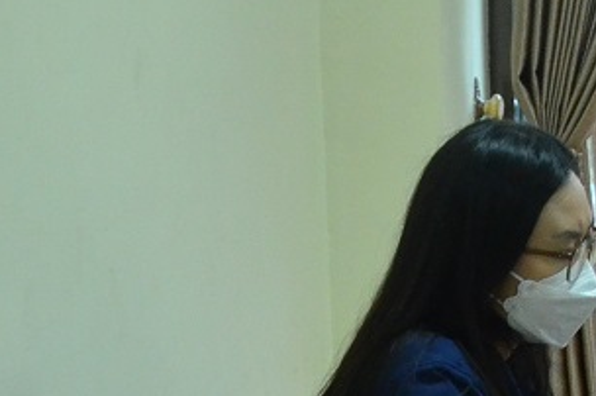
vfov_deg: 8.0
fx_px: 2811
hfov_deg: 11.6
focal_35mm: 170
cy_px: 357
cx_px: 908
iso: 2200
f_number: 4.5
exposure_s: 1/80
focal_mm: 28
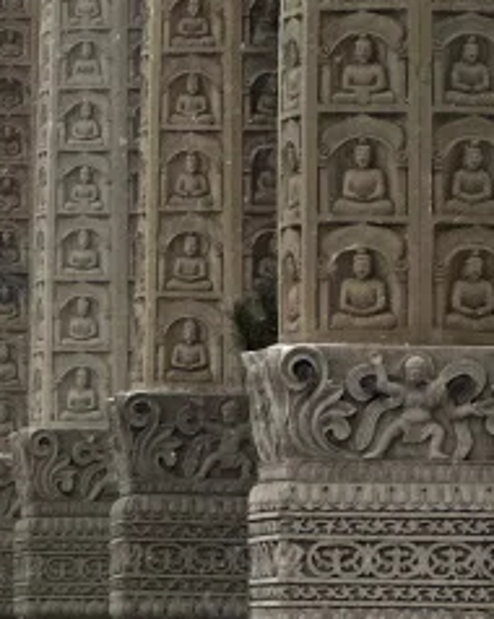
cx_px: -504
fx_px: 8326
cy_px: -205
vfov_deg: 4.2
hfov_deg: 3.4
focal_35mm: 455
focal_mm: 9
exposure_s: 1/221
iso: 25
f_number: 2.8
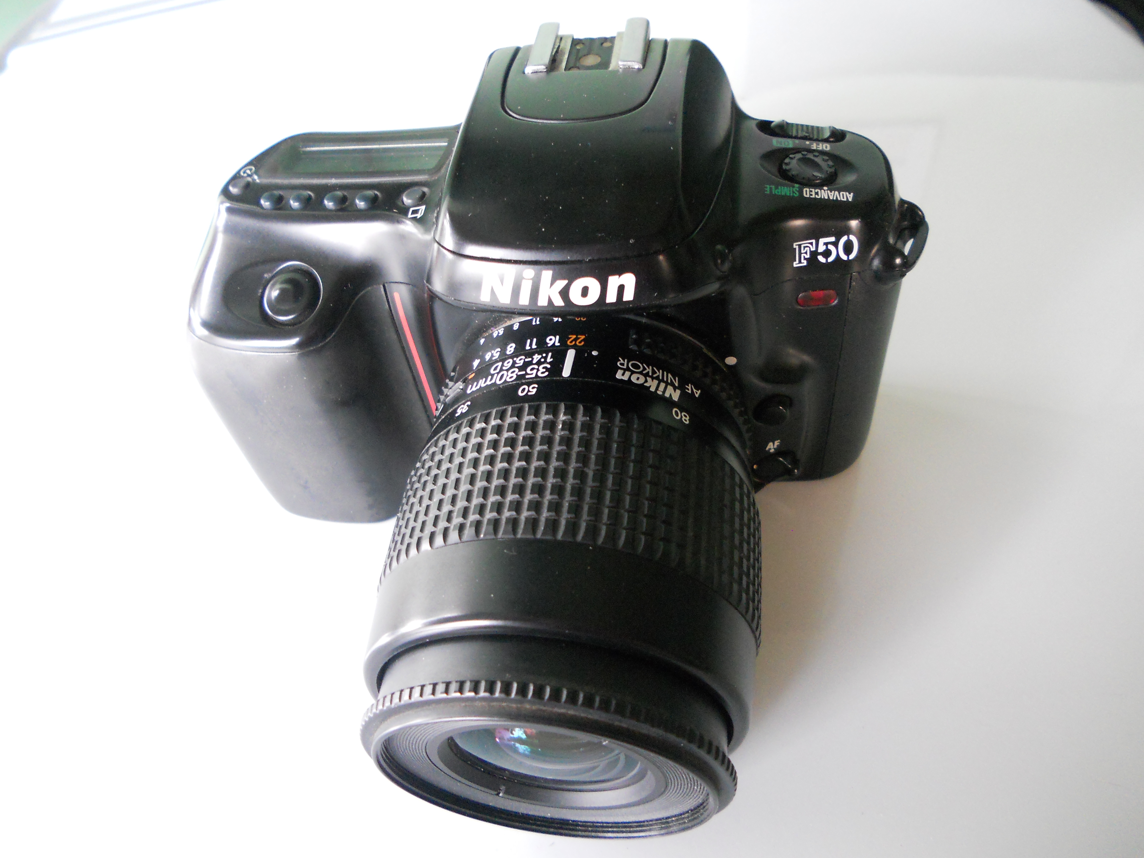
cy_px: 429
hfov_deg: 65.3
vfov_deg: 51.4
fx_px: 892
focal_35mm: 27
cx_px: 572
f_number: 3.2
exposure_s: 1/25
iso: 400
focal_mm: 4.9
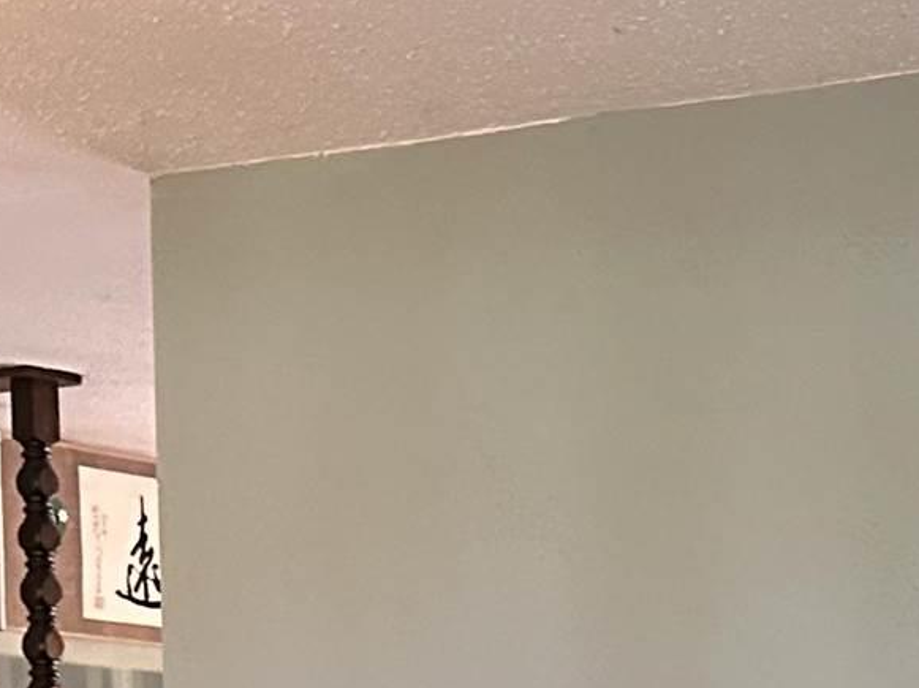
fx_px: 3370
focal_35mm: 127
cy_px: 1376
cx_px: 1039
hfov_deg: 15.1
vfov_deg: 10.7
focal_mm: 6.86
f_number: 1.78
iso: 640
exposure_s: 1/60
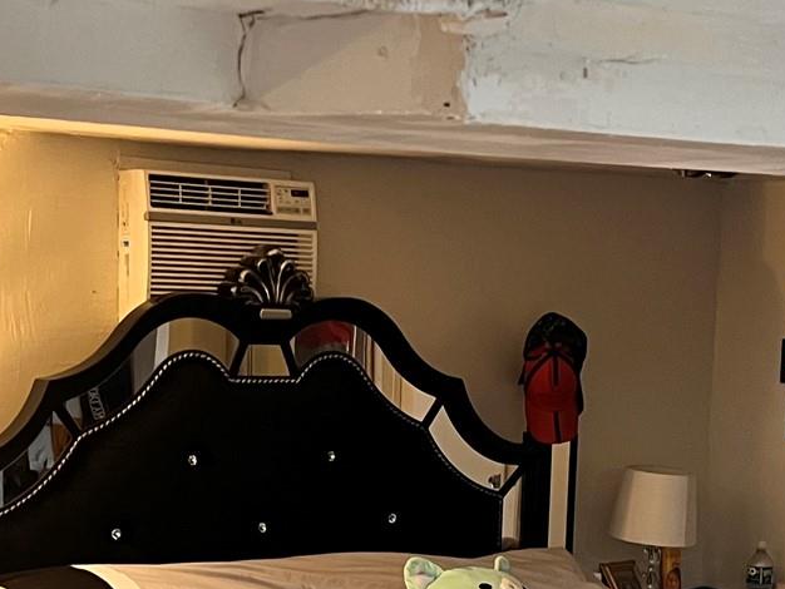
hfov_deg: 23.0
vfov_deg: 16.9
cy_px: 632
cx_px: 381
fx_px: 1928
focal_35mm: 85
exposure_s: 1/60
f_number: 1.5
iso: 320
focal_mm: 5.7
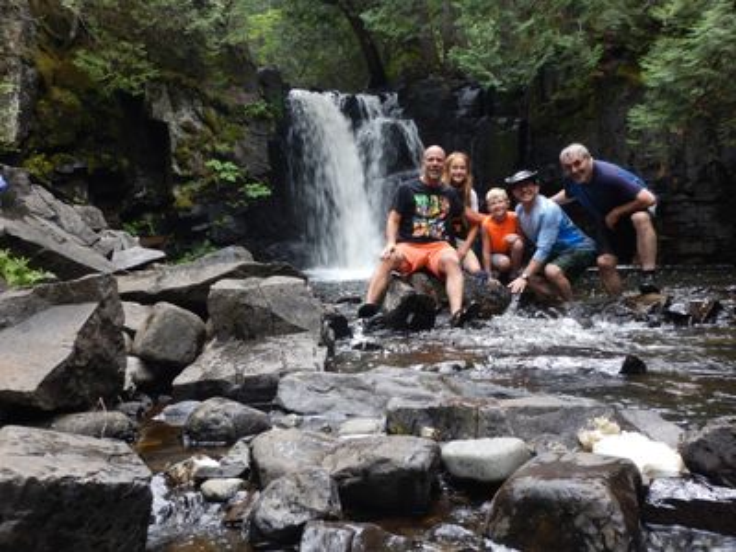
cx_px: 368
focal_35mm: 34
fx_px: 723
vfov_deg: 41.8
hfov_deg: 54.0
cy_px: 276
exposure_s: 1/30
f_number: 4.2
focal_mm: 6.1
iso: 160
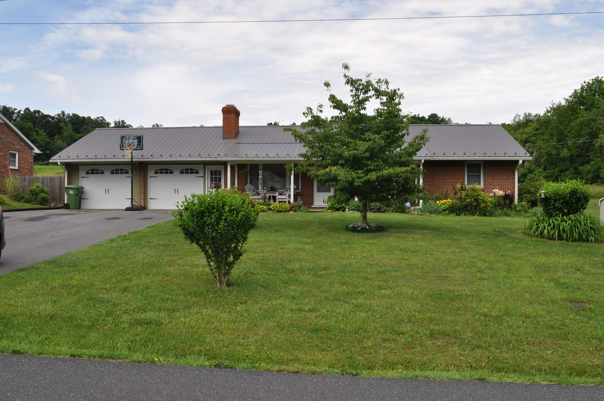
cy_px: 205
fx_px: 570
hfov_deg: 55.9
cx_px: 310
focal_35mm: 34
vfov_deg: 38.8
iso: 200
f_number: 13
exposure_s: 1/200
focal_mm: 22
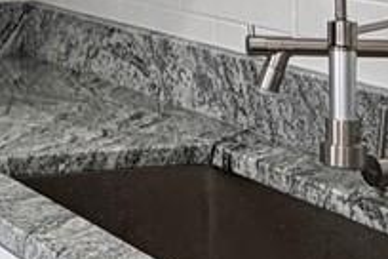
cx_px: -232
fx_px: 1229
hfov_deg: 16.1
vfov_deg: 11.4
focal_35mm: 114
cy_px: -156
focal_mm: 2.22
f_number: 2.2
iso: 160
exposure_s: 1/120
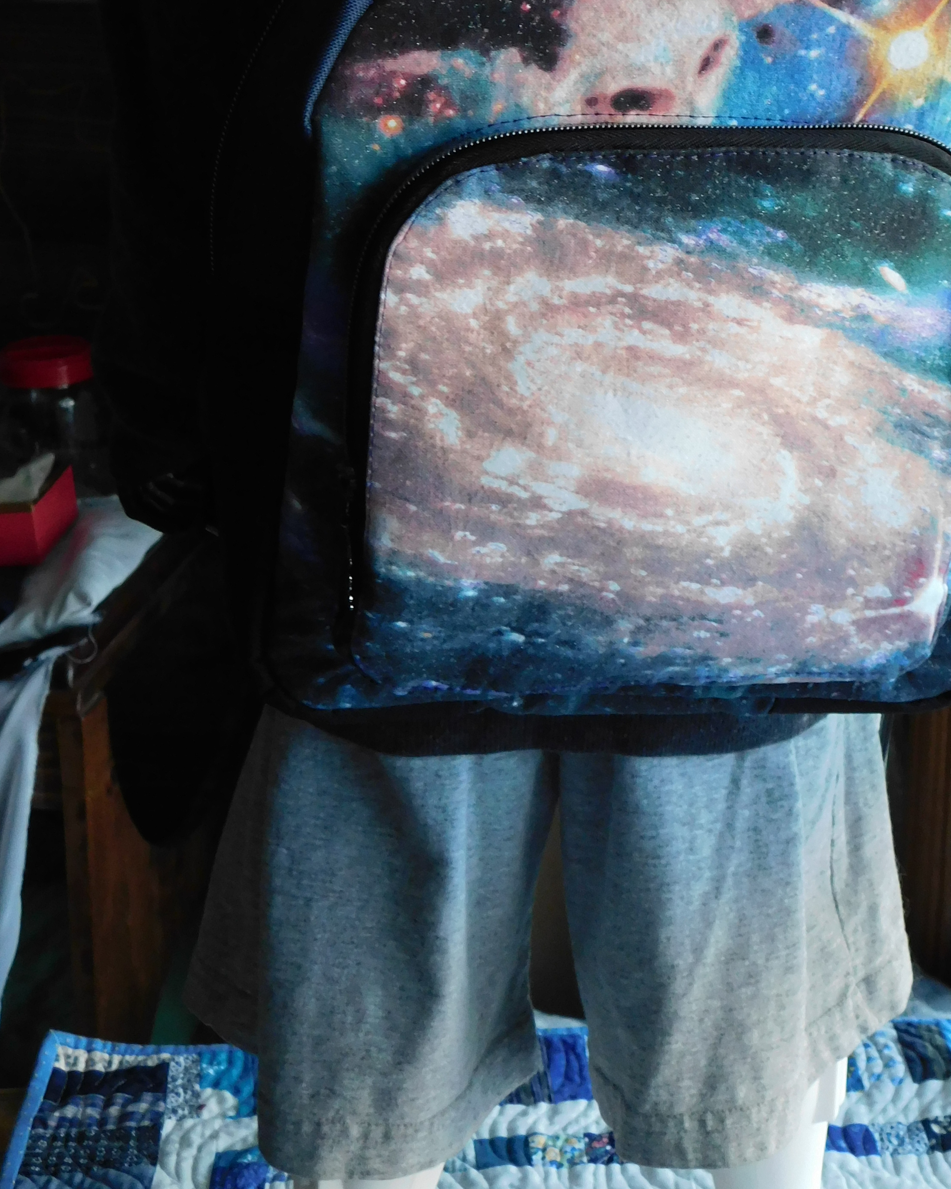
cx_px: 731
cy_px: 248
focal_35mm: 65
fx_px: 2287
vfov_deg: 28.6
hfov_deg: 23.2
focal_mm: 7.1
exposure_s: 1/30
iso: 280
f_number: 3.6
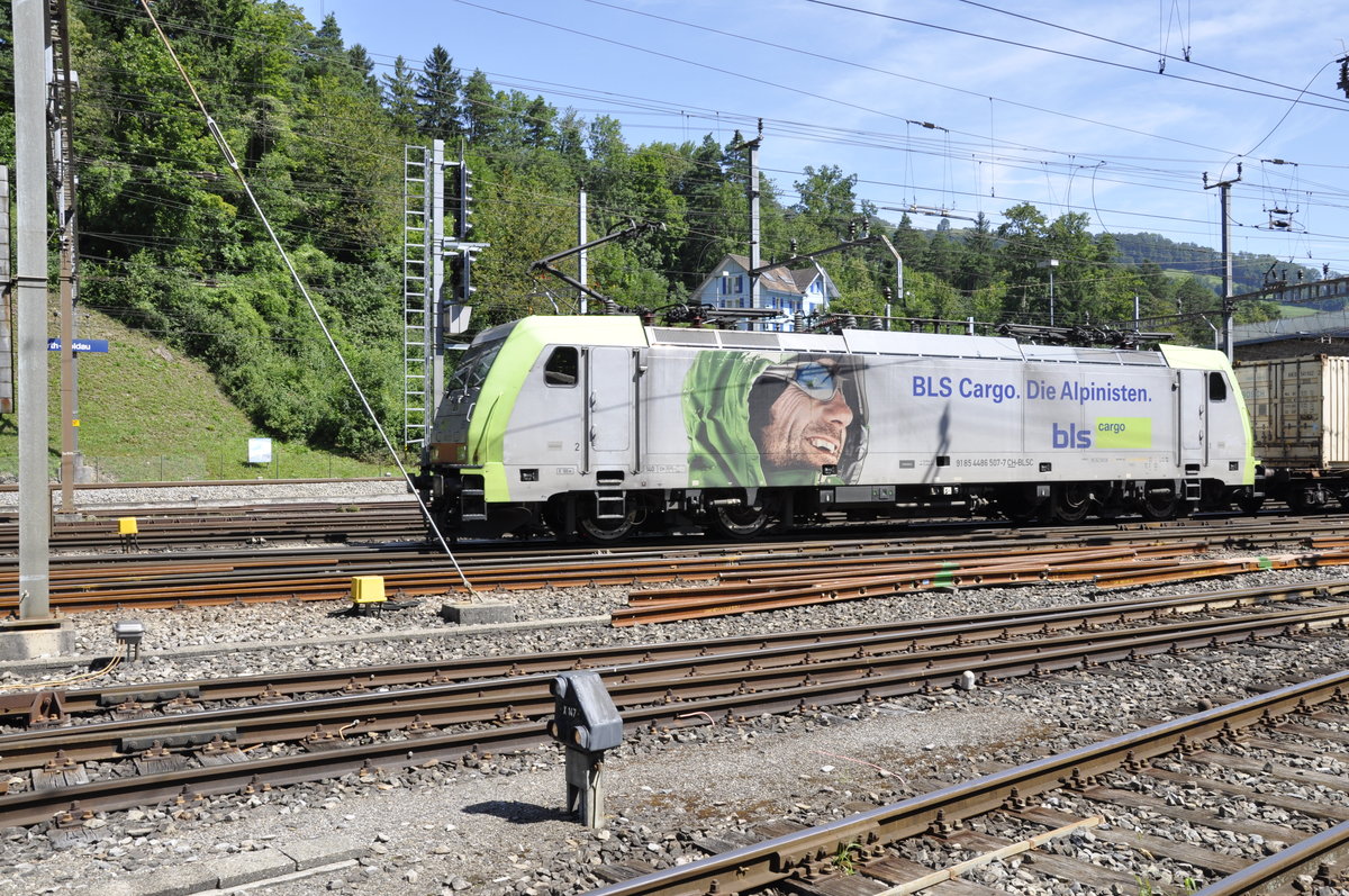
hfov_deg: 59.6
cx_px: 674
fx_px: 1179
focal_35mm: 32
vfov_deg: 41.6
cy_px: 448
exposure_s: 1/500
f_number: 11
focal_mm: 21
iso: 640
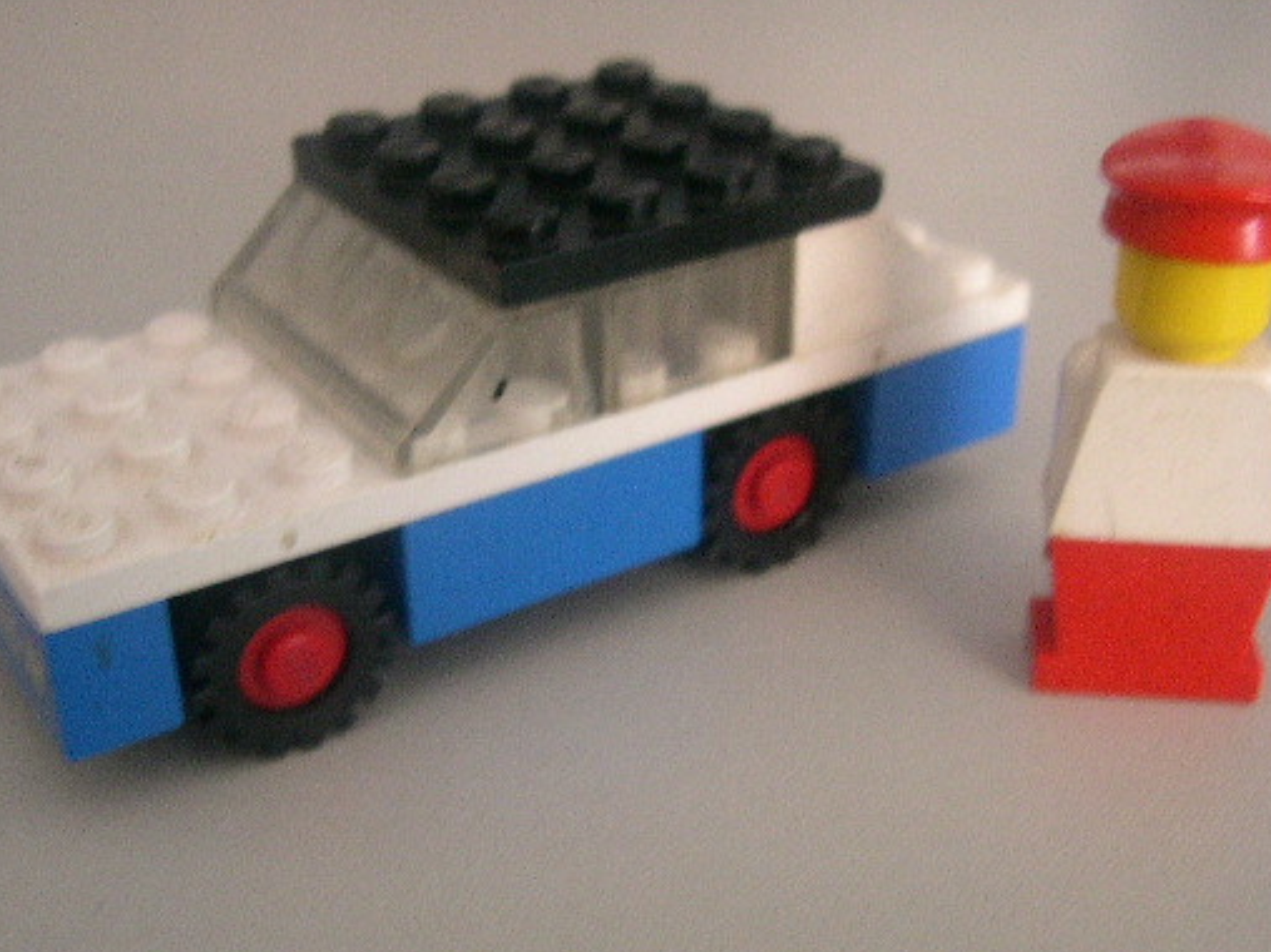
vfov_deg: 30.3
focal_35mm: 48
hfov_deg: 39.7
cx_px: 617
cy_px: 468
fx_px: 1762
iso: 400
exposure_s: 1/1.8
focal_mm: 8
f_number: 2.8
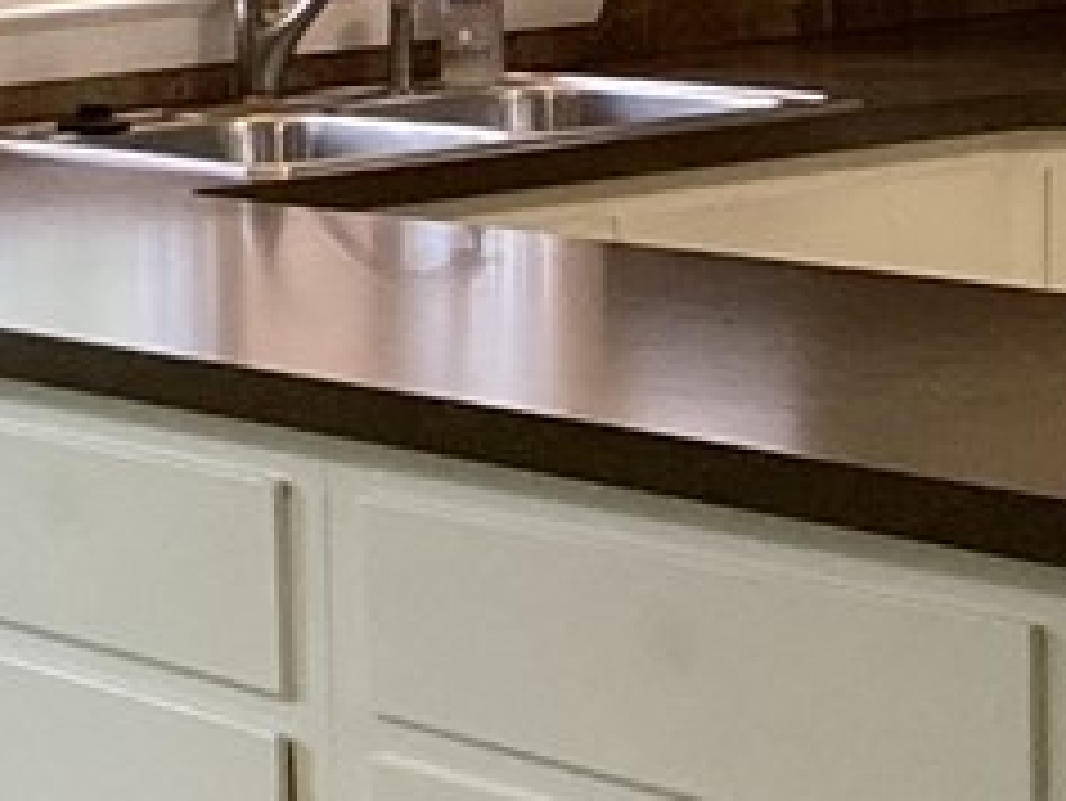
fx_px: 4129
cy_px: 189
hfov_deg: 13.1
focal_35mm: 134
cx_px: -954
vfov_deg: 11.0
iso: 100
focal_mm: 3.3
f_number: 2.4
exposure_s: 1/60
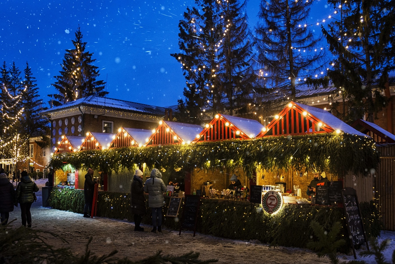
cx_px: 198
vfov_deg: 40.0
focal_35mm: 33
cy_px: 132
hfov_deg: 57.2
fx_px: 362
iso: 400
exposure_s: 1/50
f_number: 5
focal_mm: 22
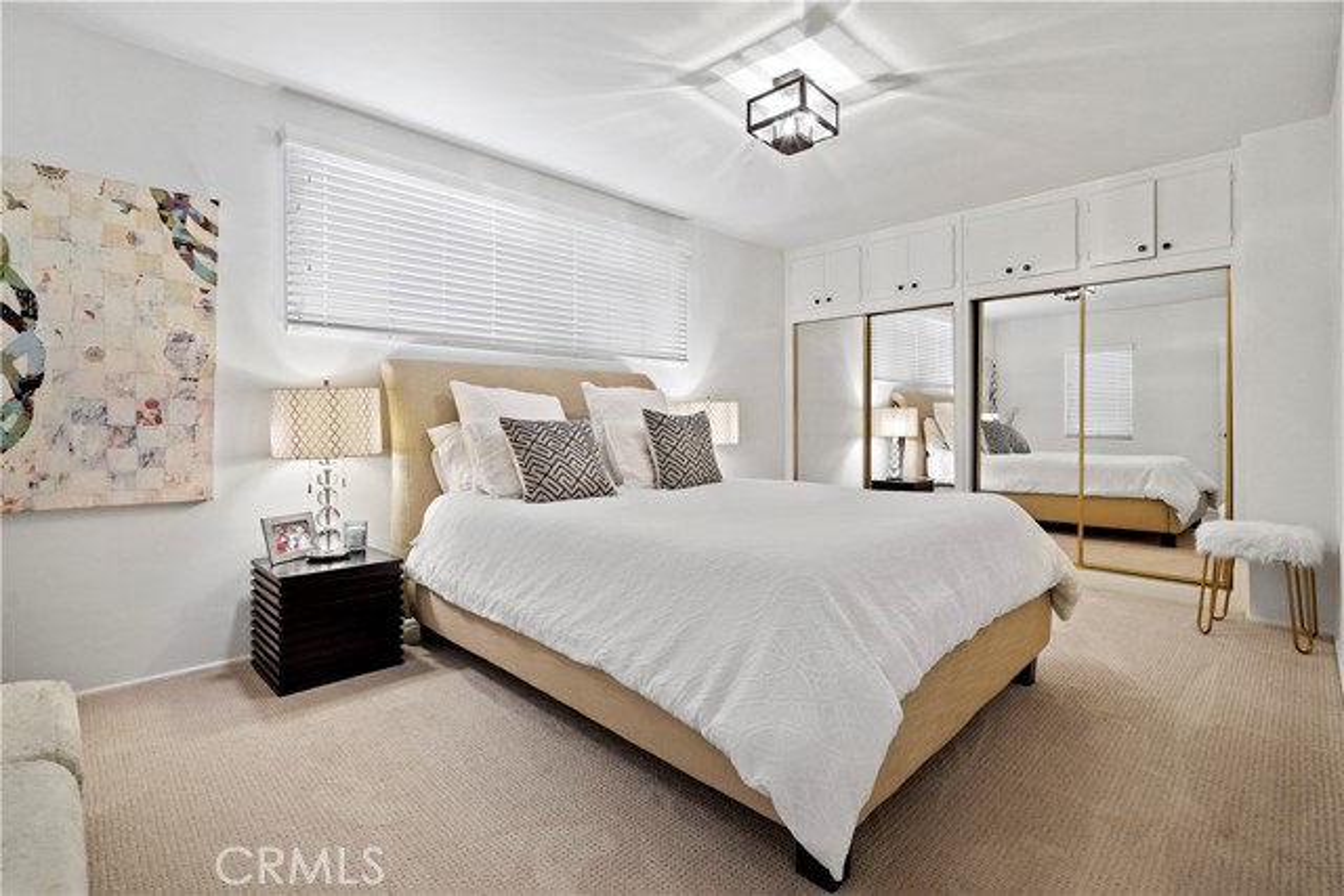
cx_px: 672
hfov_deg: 96.7
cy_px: 448
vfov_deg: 73.8
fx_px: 597
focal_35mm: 16
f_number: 7.1
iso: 4000
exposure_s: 1/30
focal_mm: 16
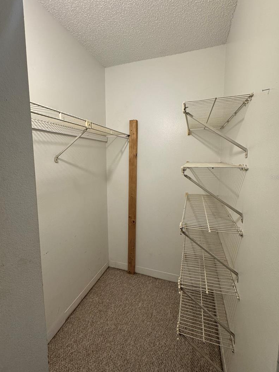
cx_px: 136
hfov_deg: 78.1
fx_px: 172
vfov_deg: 94.4
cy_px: 177
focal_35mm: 16
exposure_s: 1/120
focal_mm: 2.22
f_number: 2.2
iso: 200
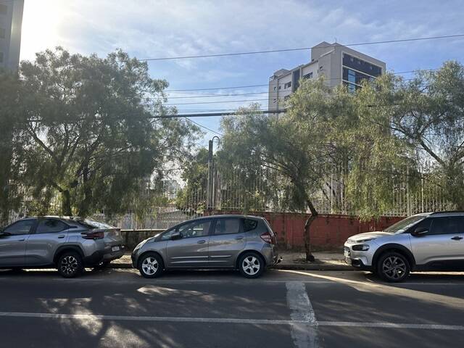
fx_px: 322
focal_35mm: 24
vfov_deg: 56.8
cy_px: 174
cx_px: 232
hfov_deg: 71.6
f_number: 1.78
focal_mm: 6.86
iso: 80
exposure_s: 1/2410
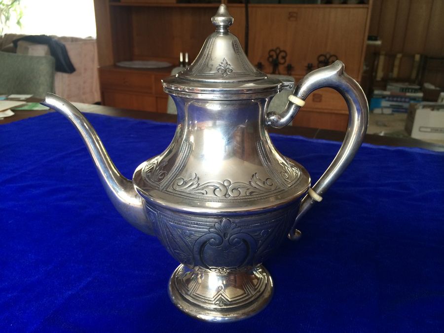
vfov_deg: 46.8
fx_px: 385
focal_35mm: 30
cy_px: 166
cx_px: 222
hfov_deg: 60.0
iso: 100
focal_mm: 4.12
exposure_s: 1/30
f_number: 2.2
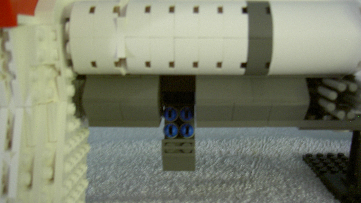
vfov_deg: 27.7
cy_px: 121
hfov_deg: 47.4
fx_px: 412
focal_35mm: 43
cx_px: 178
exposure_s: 1/8
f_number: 2.8
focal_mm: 8
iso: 100
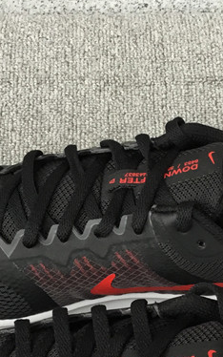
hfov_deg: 16.5
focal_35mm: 79
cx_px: 132
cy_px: 289
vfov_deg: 25.7
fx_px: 768
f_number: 2.4
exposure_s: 1/33
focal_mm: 3.3
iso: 50
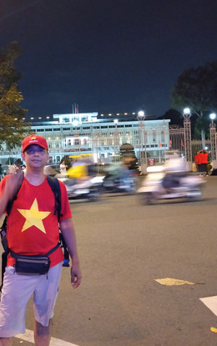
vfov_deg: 52.7
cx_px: 73
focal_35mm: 37
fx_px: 350
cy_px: 177
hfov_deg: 34.2
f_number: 1.8
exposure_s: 1/20
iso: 1250
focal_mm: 4.22
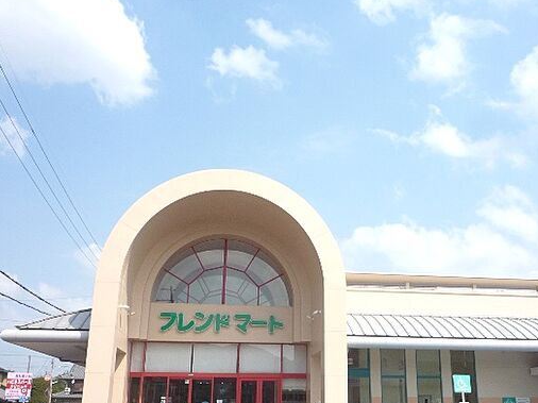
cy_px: 224
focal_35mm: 38
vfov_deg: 37.6
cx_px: 312
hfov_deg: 48.8
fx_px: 590
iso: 100
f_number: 4
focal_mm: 4.4
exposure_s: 1/800
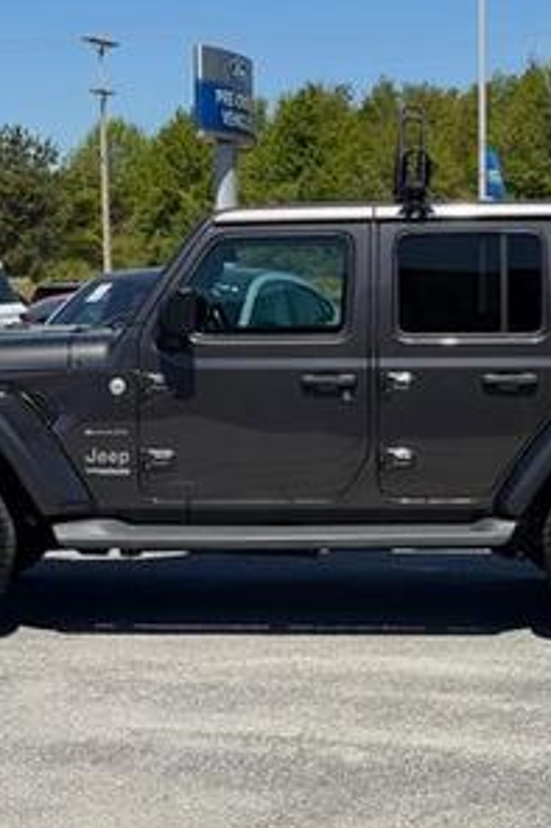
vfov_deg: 23.9
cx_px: 324
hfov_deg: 16.0
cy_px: 361
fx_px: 1954
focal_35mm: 85
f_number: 1.78
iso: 64
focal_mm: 6.76
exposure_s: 1/5376
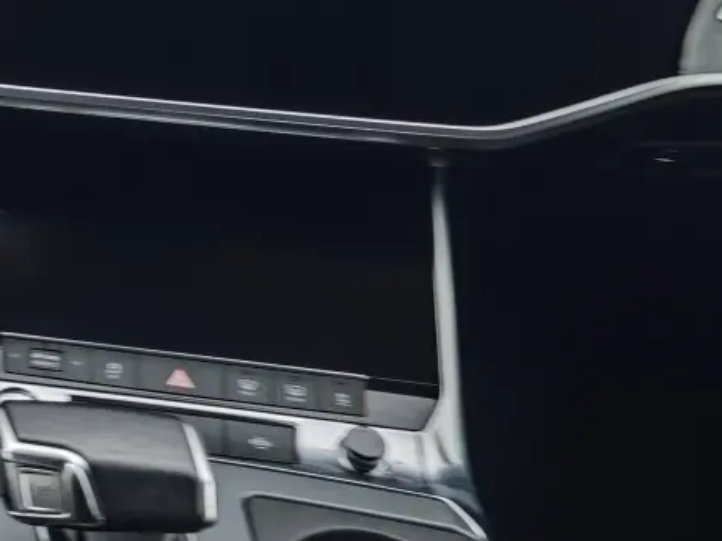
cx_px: -159
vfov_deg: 19.6
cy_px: -44
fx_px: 1502
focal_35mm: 72
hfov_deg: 24.4
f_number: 1.6
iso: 250
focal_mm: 6.55
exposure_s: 1/100
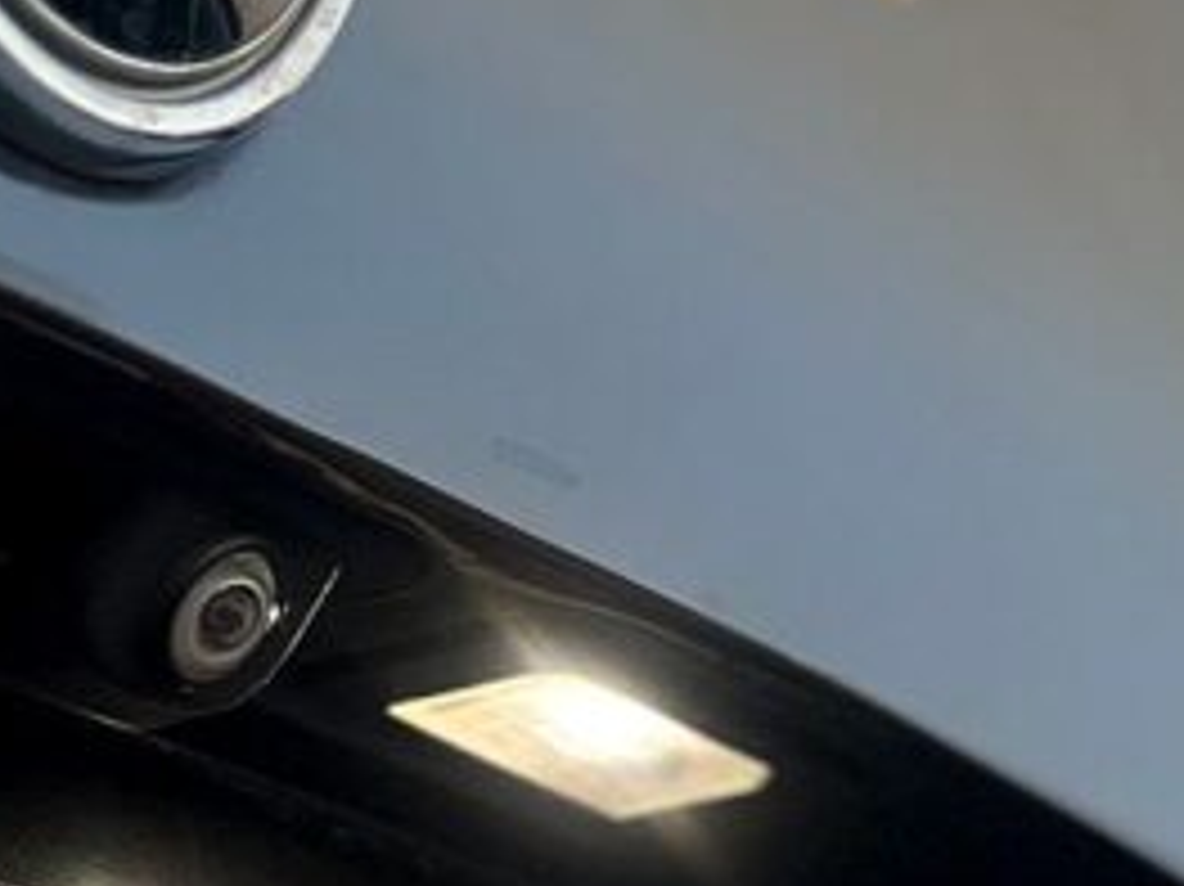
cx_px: 1166
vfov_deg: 6.3
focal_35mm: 234
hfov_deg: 8.4
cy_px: 450
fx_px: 8000
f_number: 2.8
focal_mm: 9
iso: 125
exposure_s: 1/50
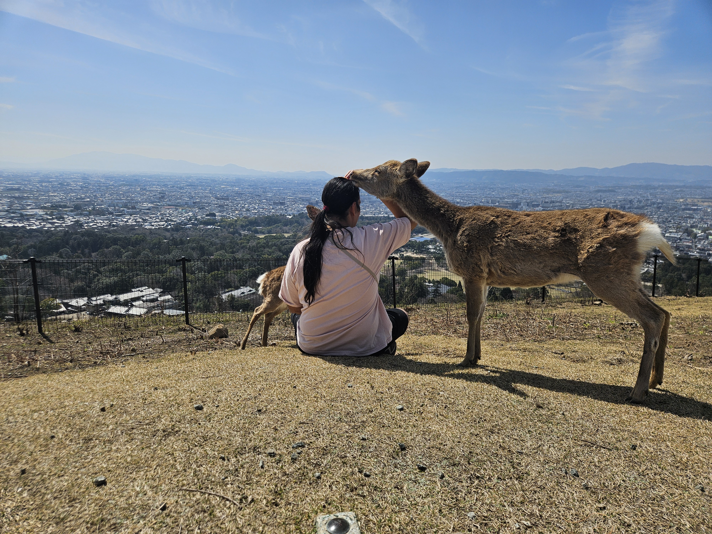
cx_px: 356
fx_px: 473
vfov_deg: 58.9
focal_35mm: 23
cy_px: 267
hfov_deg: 73.9
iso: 25
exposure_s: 1/3647
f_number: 1.8
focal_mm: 5.4
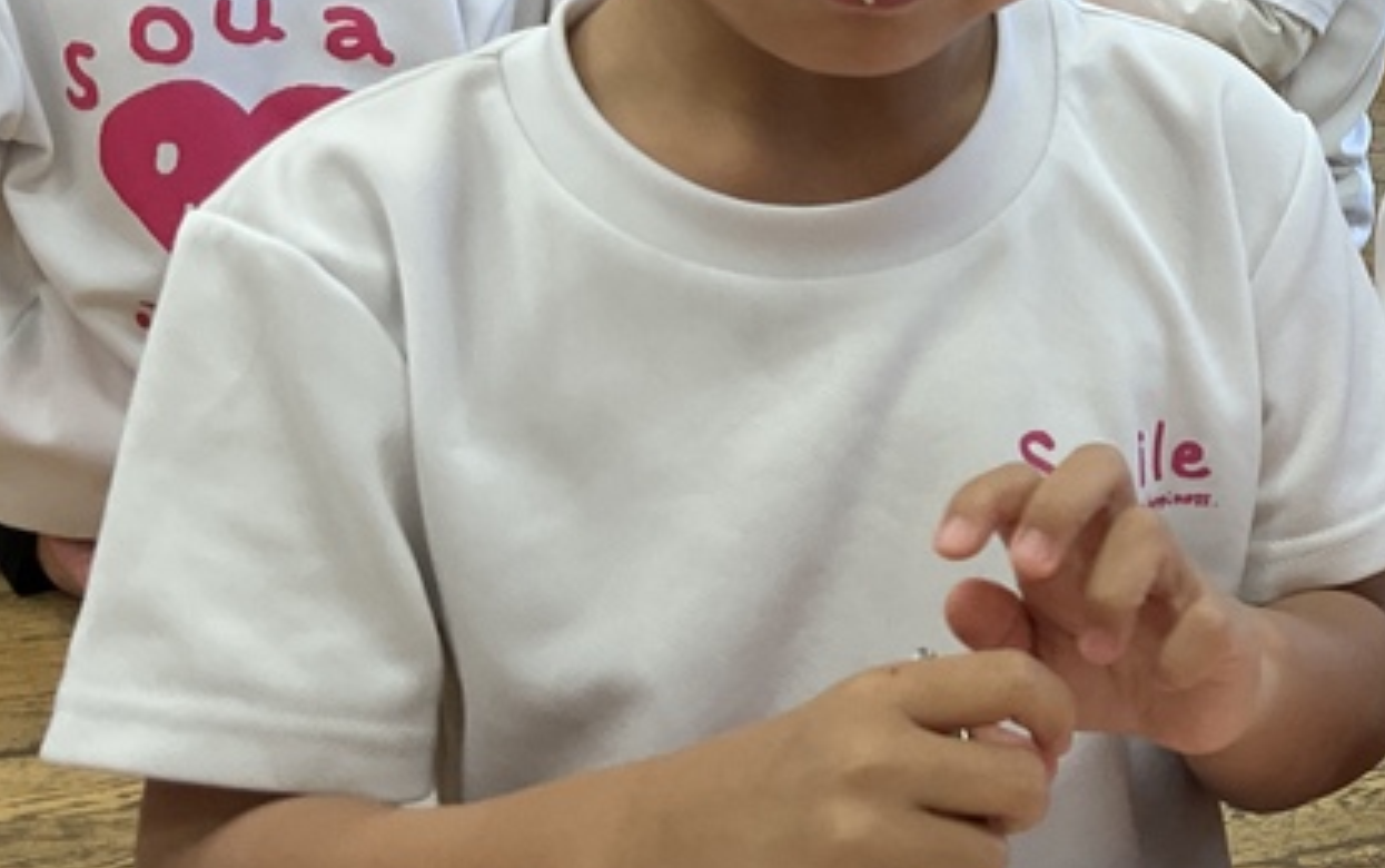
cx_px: 1418
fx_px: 2795
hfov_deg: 26.2
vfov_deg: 17.6
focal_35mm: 74
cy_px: 240
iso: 40
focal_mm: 3
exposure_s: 1/60
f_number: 1.8
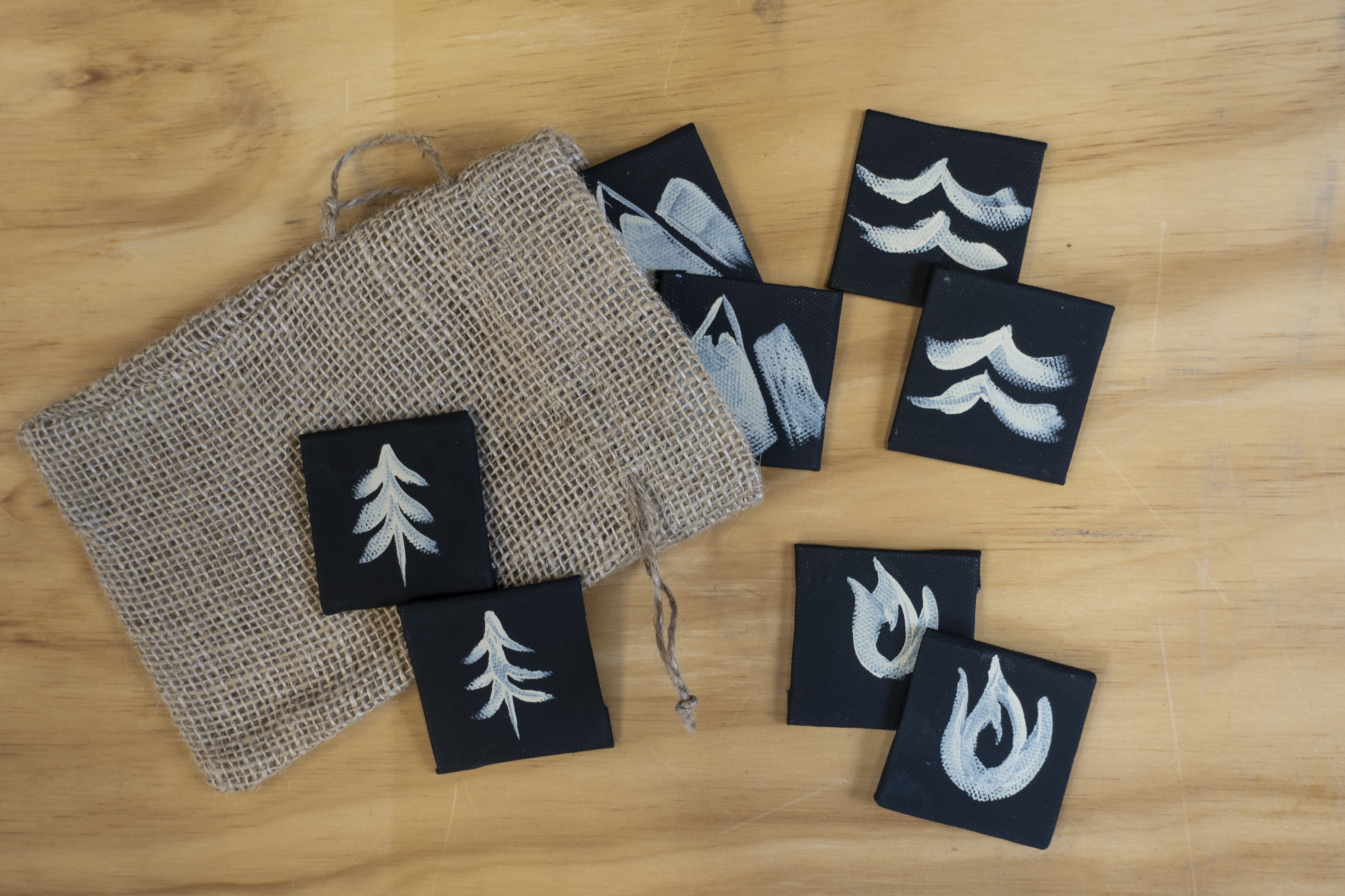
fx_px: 1606
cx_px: 672
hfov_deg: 45.4
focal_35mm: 43
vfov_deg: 31.2
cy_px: 448
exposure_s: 1/20
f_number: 2.8
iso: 160
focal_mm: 15.74
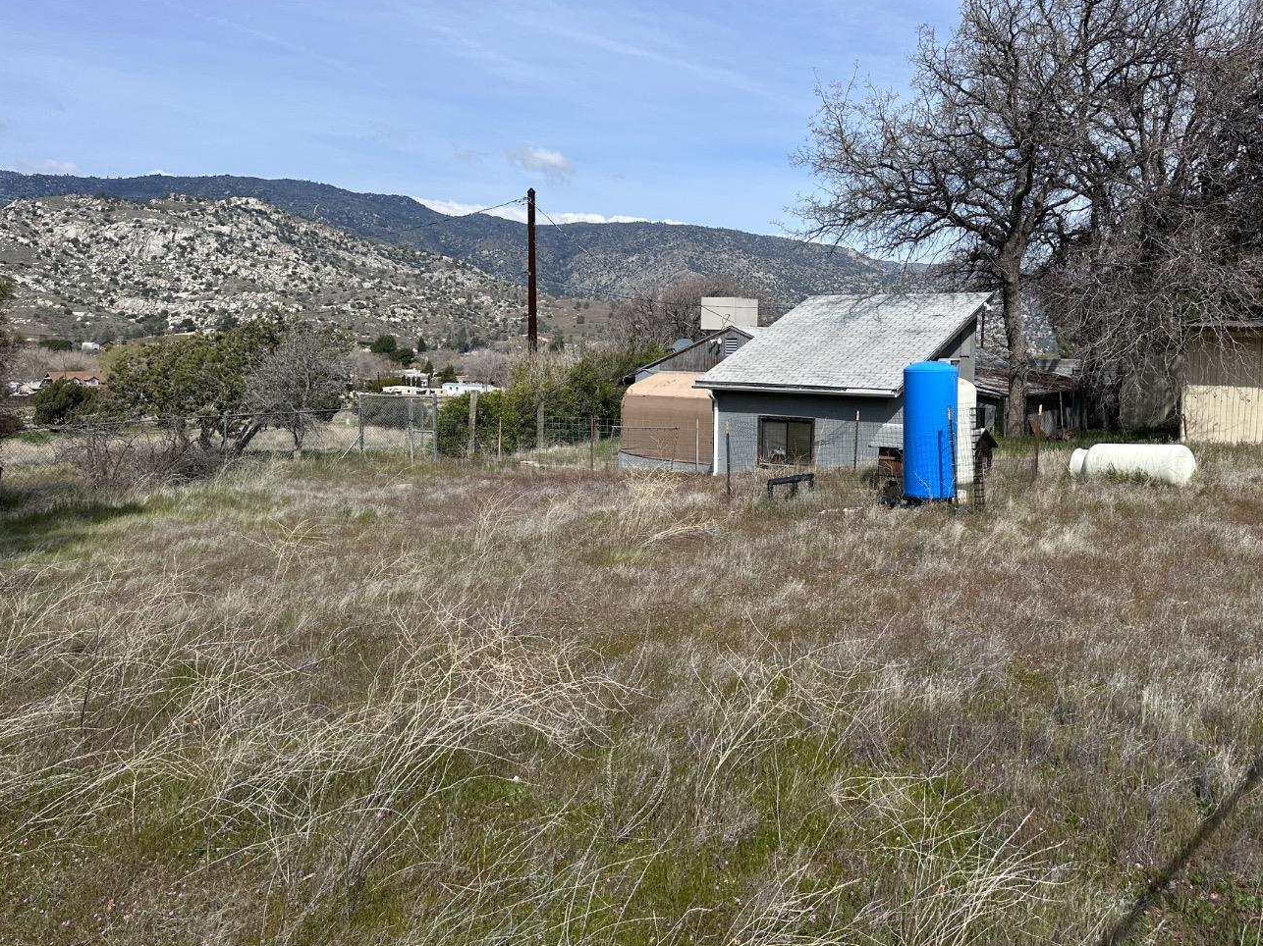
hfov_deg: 63.3
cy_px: 433
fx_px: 1021
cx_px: 702
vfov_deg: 49.7
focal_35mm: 28
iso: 80
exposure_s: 1/6623
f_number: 1.78
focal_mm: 6.86
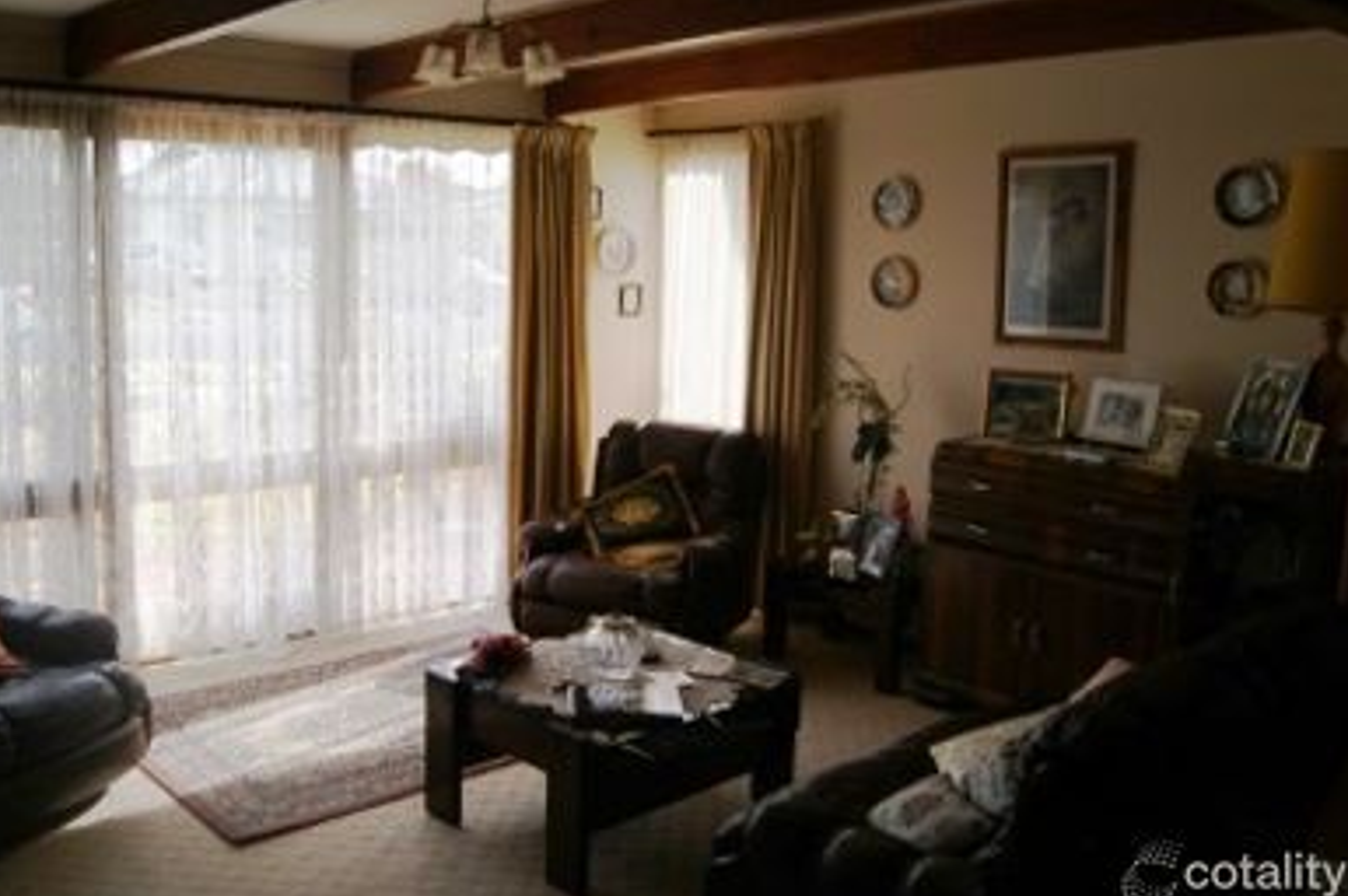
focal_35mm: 33
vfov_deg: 39.8
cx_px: 581
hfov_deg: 57.1
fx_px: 1235
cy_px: 397
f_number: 6.3
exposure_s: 1/60
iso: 100
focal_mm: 18
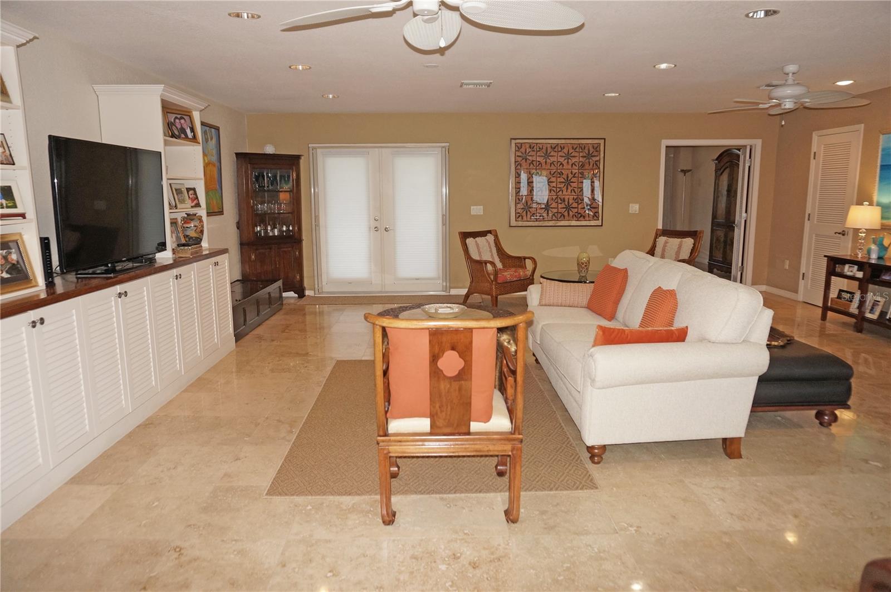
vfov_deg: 53.0
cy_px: 296
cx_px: 446
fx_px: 593
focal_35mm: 24
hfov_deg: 73.8
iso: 640
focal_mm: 16
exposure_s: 1/160
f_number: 4
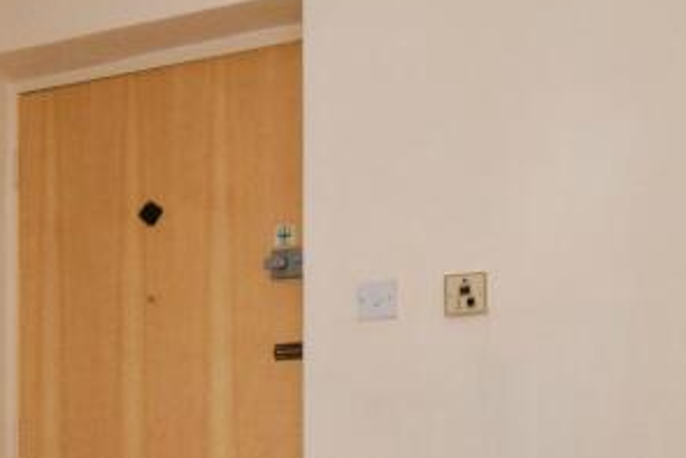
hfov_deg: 37.2
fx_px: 991
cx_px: 165
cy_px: 468
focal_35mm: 52
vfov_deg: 24.7
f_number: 20
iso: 1000
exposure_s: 1/60
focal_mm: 10
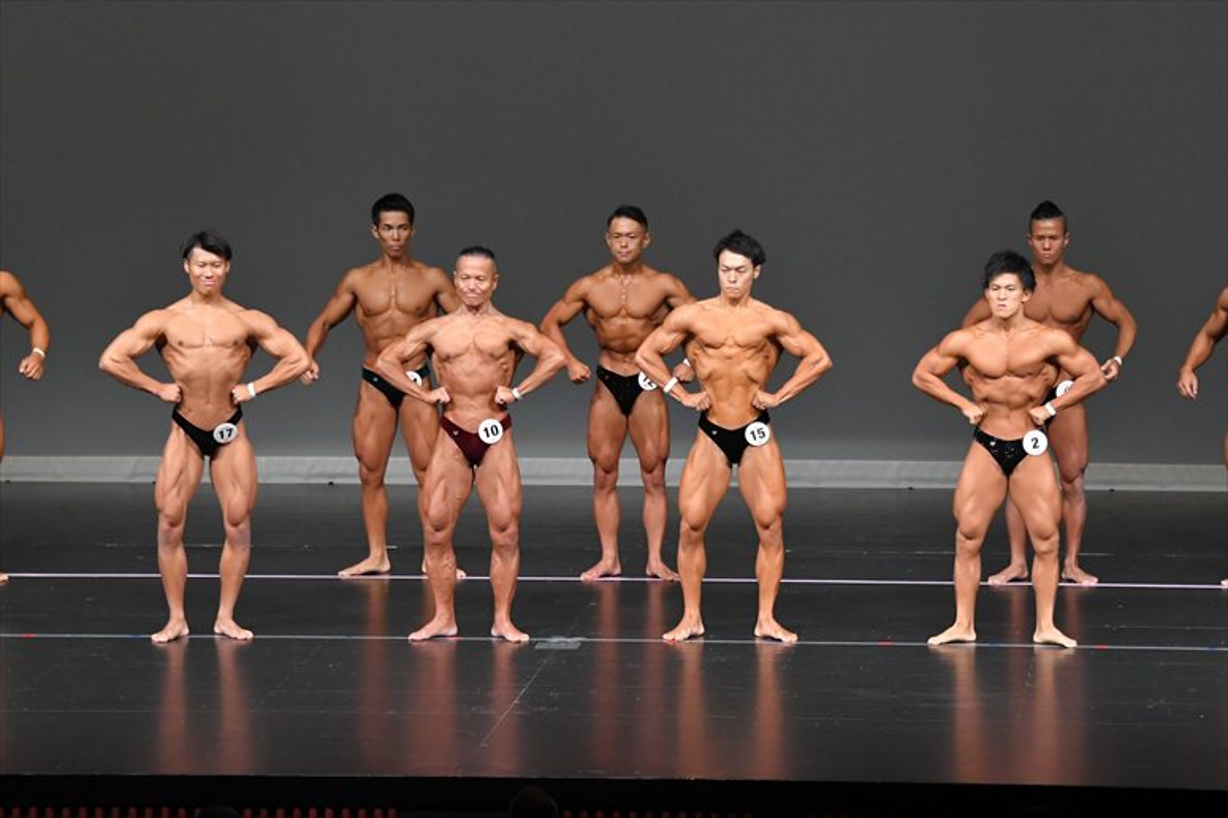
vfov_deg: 7.3
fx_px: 6376
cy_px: 409
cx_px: 614
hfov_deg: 11.0
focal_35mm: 187
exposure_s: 1/400
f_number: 5.6
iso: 4000
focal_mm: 125
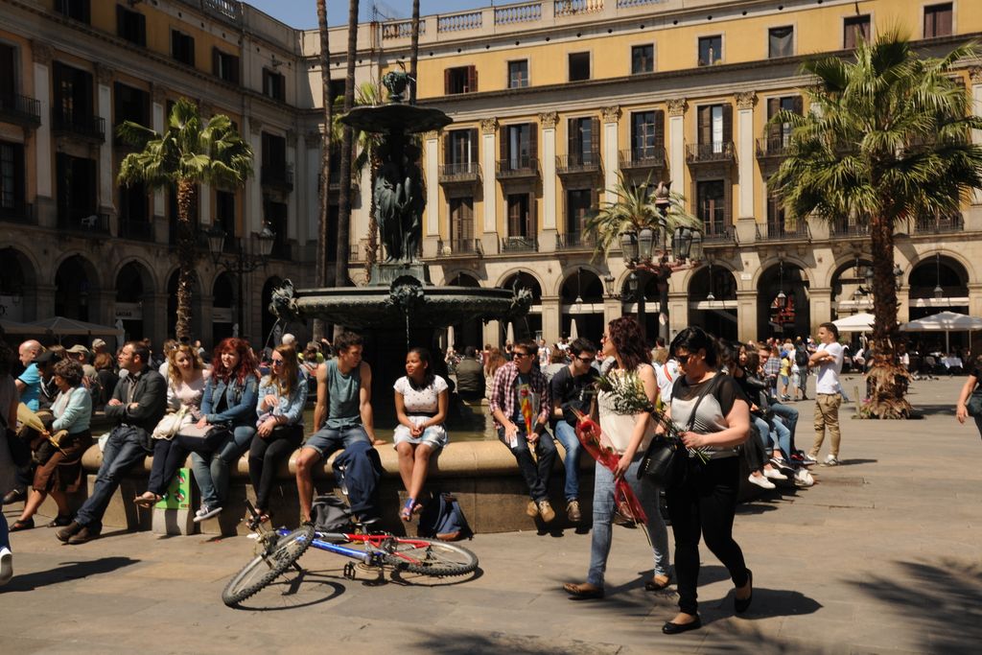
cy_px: 328
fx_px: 1037
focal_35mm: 38
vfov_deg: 35.1
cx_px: 491
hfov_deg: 50.7
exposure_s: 1/125
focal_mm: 38
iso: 320
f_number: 18
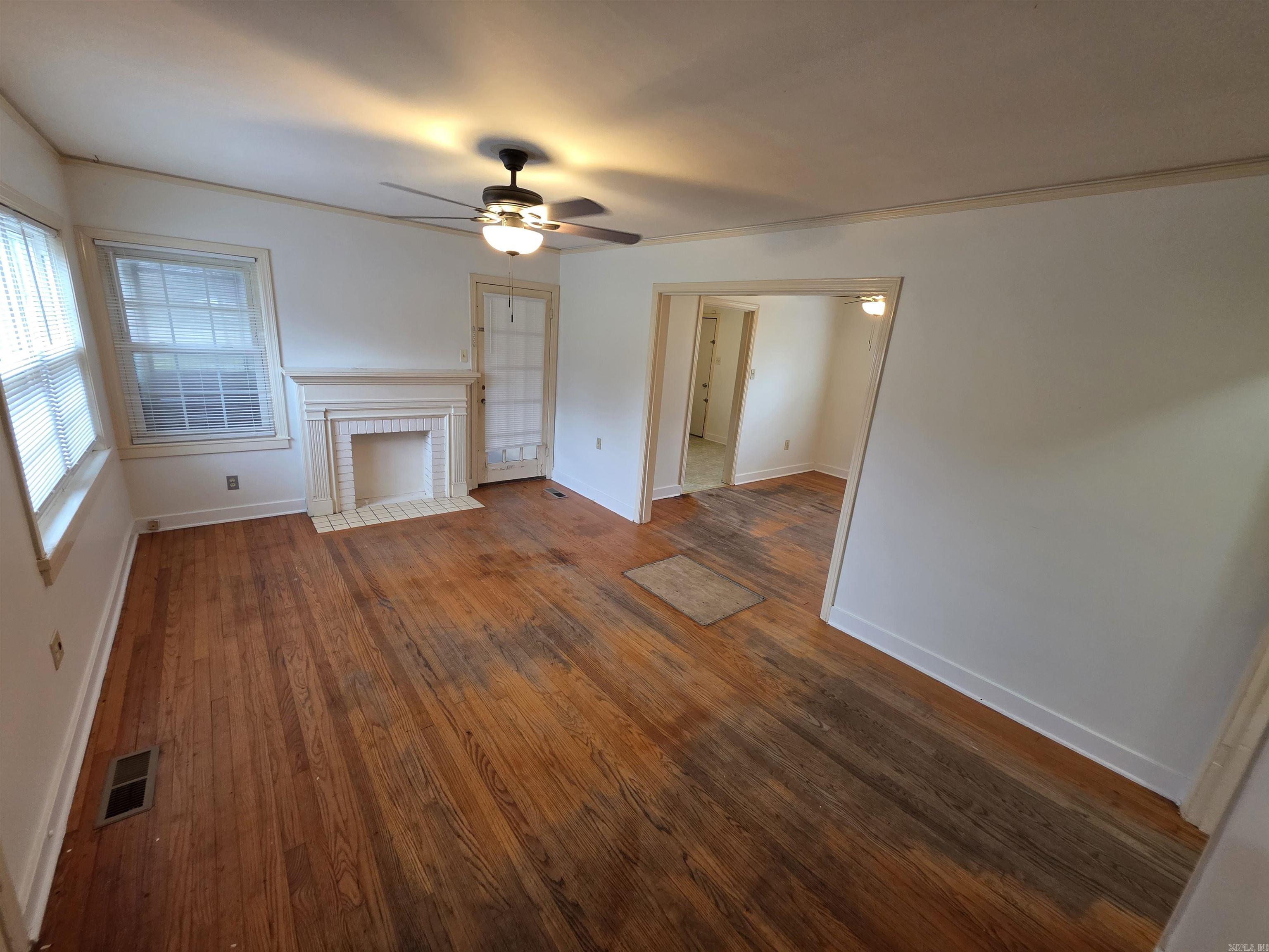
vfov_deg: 89.9
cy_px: 476
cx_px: 634
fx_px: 477
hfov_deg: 106.2
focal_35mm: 13
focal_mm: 2.2
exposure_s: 1/60
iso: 200
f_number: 1.9
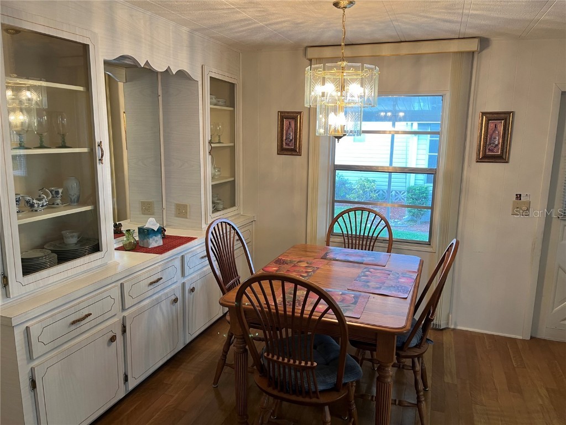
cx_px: 283
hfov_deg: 67.3
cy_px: 212
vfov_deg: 53.1
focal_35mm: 26
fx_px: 425
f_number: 1.6
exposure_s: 1/60
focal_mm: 5.1
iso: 100
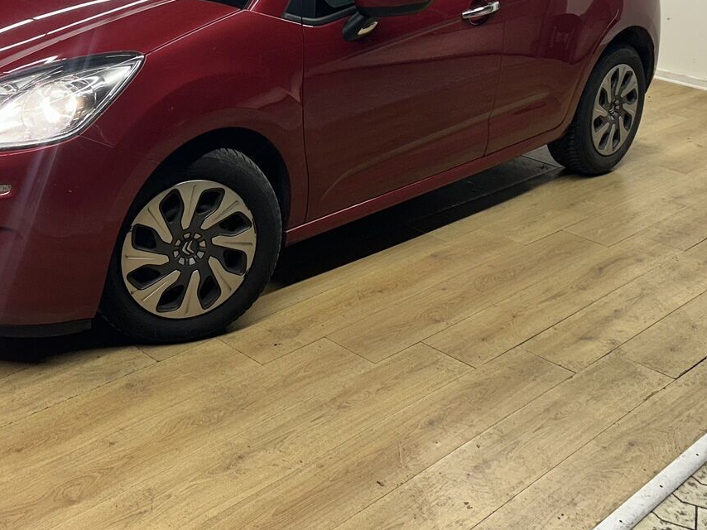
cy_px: 30
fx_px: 1062
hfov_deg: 36.4
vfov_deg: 26.8
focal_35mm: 52
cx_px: 227
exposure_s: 1/100
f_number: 1.5
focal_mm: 5.7
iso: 50
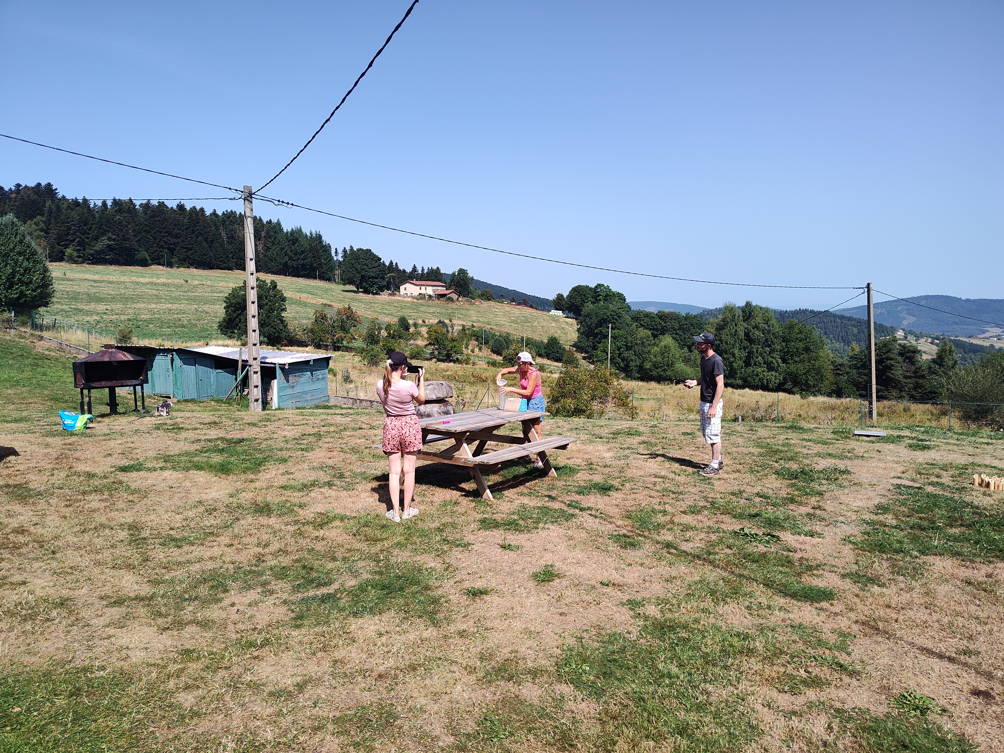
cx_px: 502
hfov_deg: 73.9
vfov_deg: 58.9
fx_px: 667
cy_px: 376
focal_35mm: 23
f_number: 1.88
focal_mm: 5.56
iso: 100
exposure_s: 1/1938
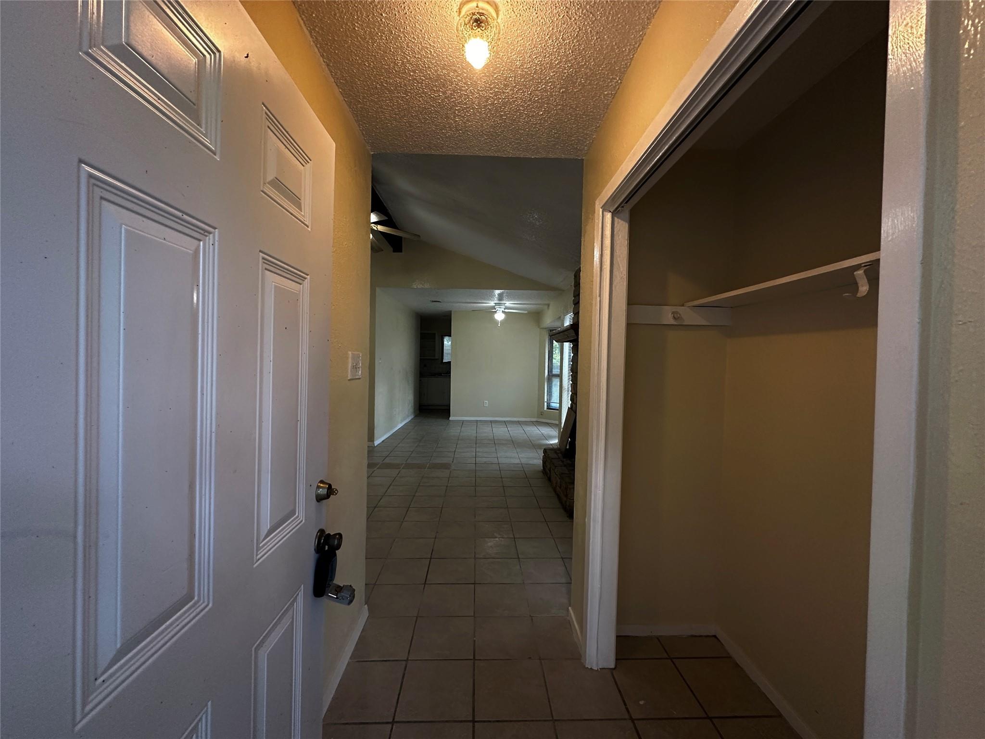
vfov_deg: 85.7
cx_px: 492
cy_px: 370
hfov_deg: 102.1
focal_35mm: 14
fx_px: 398
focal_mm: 2.22
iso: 250
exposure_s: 1/120
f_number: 2.2
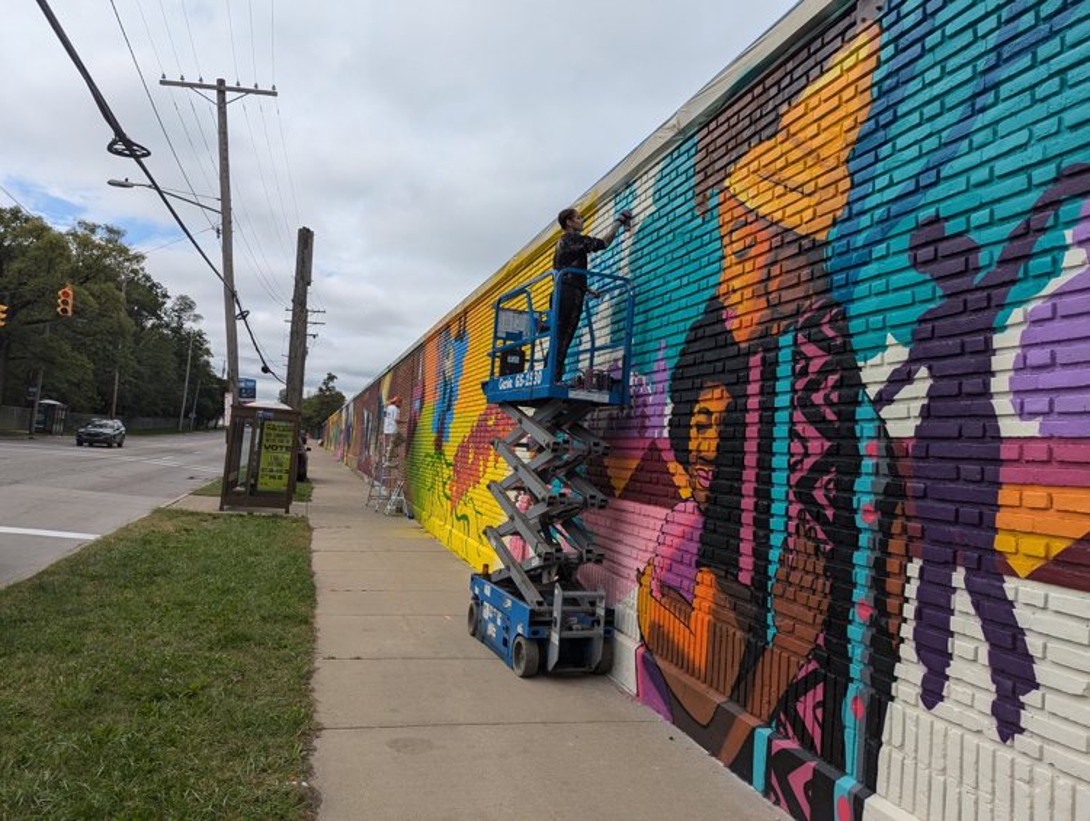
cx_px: 545
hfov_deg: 71.5
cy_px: 410
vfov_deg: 57.0
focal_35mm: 24
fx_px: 757
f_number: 1.85
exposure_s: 1/3236
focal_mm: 6.81
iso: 41
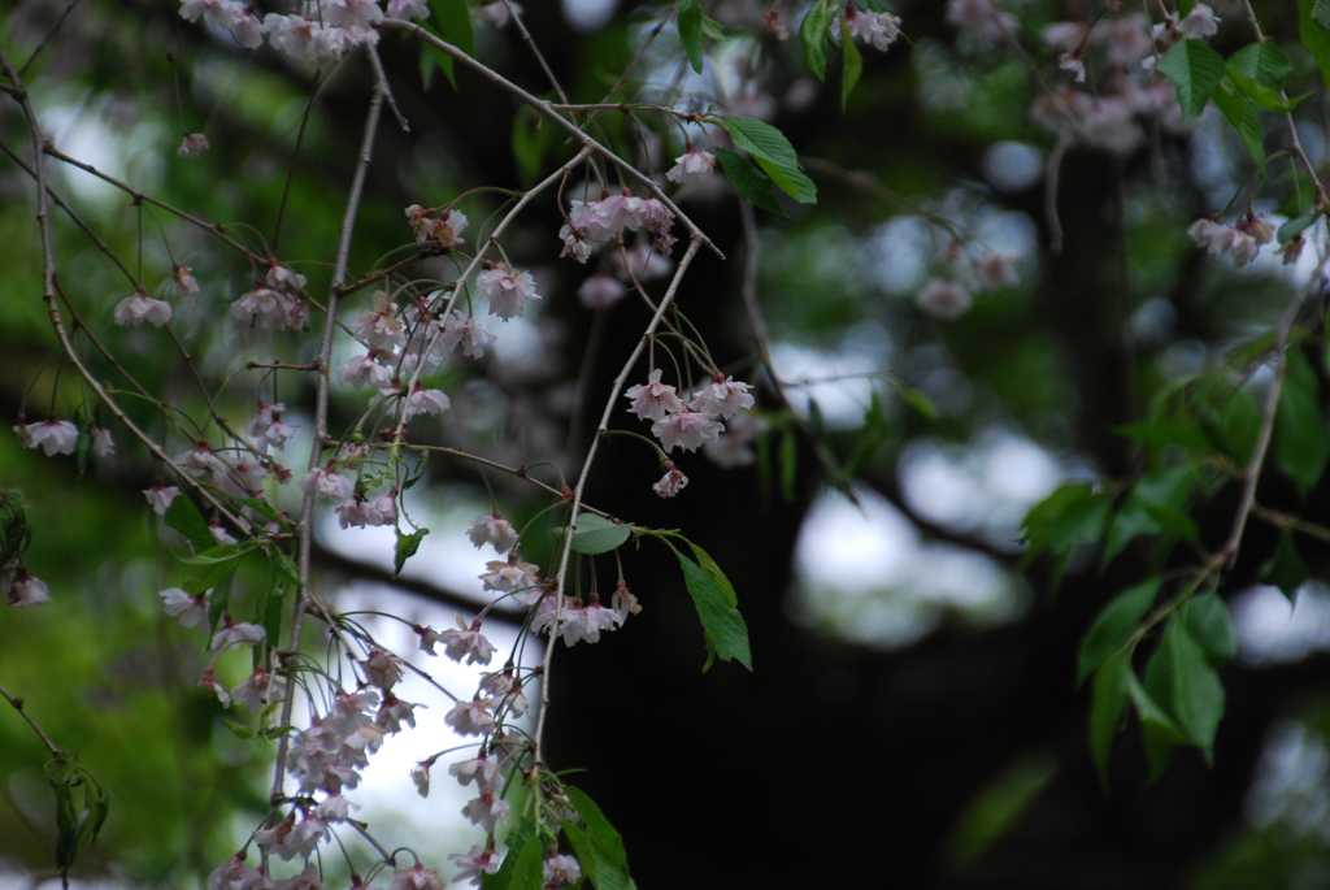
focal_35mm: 405
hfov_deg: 5.1
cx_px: 665
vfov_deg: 3.4
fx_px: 14977
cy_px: 445
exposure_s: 1/320
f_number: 8
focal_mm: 270
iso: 400
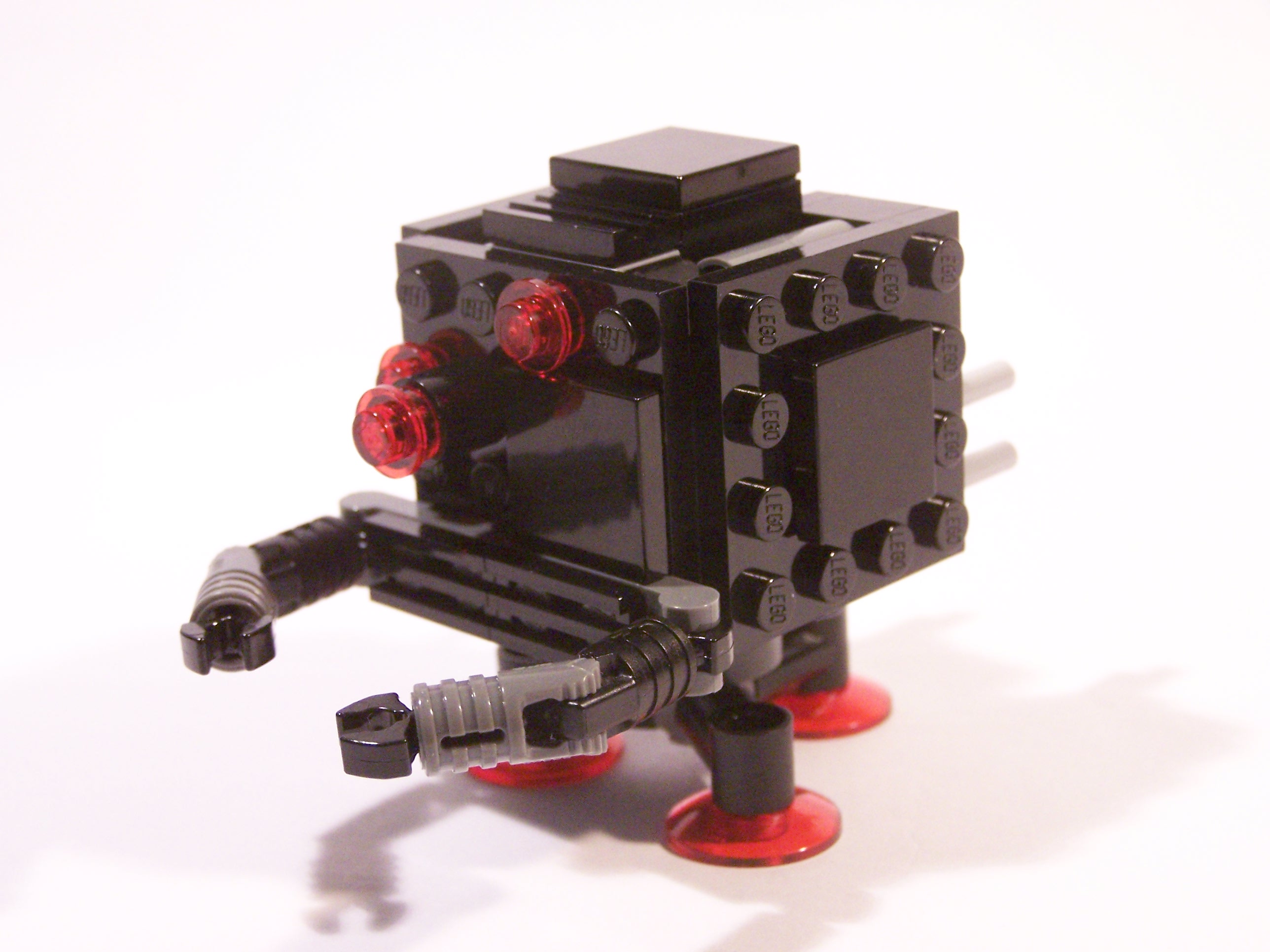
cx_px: 635
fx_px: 2531
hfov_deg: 28.2
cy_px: 476
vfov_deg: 21.3
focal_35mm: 69
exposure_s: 1/45
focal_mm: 11.5
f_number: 3.2
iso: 400
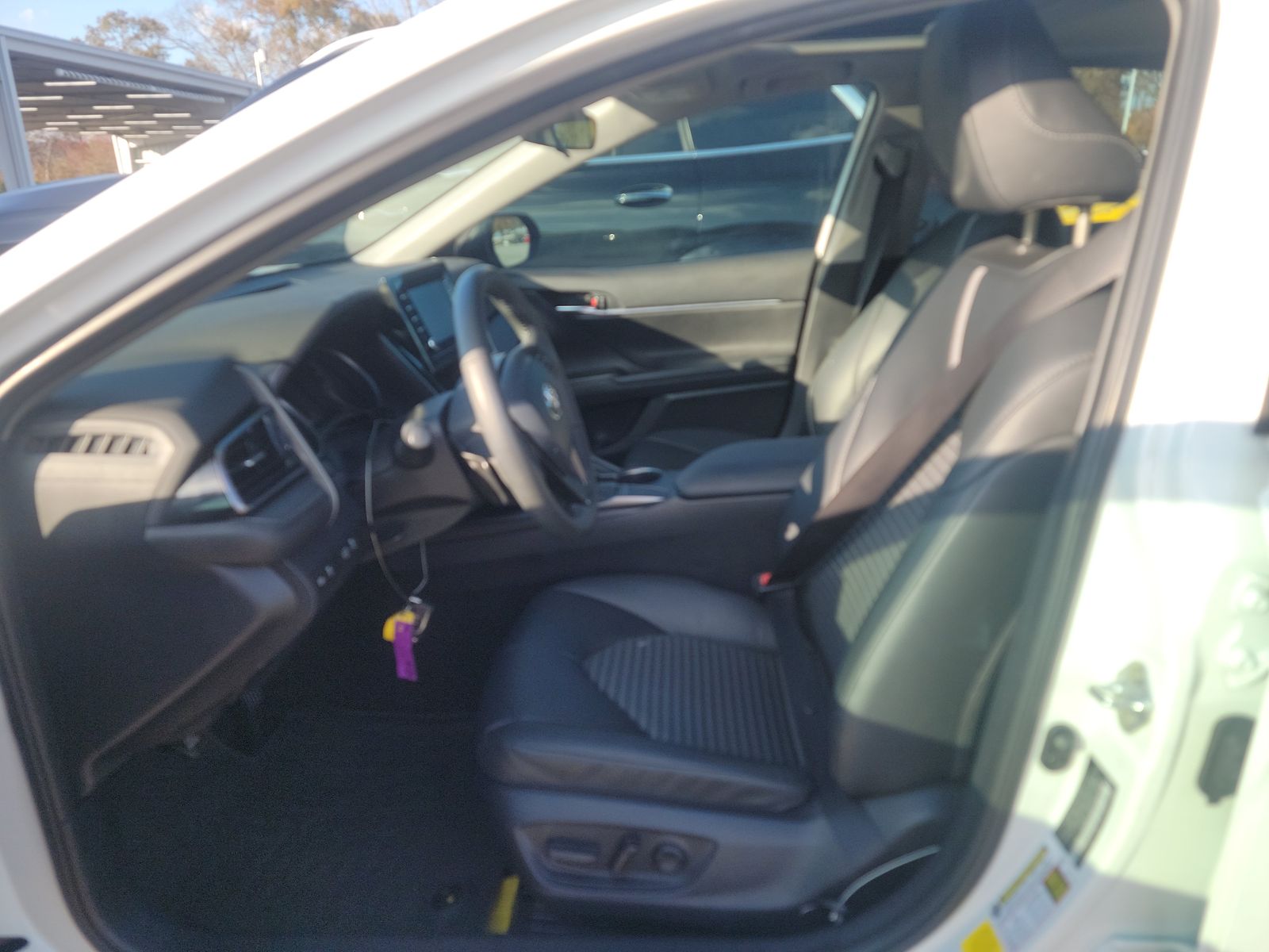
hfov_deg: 71.6
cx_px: 634
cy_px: 476
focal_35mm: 24
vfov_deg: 56.8
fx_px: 880
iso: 50
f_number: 1.8
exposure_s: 1/180
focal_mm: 6.7
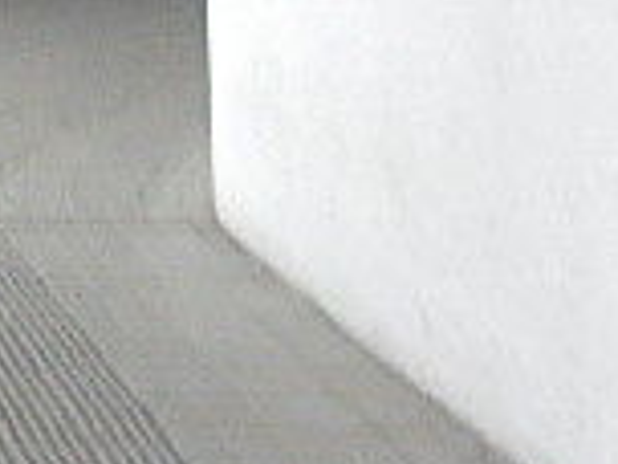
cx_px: -370
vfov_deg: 10.0
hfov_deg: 12.9
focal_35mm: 143
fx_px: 2553
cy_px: -232
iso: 800
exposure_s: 1/2
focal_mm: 6.1
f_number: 3.3
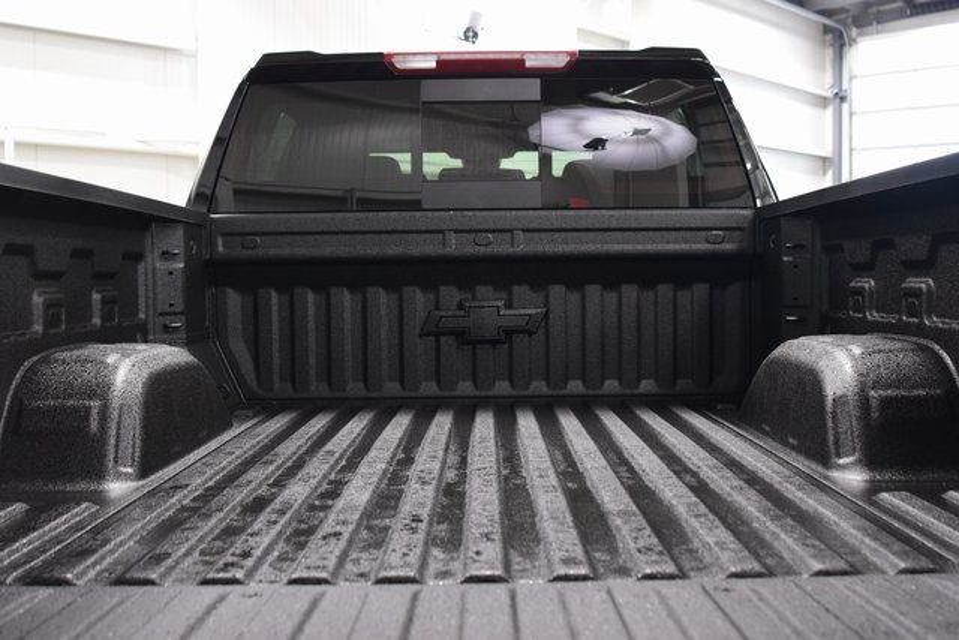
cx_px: 480
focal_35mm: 36
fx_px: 959
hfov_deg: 53.1
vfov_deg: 36.9
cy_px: 320
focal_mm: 24
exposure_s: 1/60
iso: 1600
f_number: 3.5
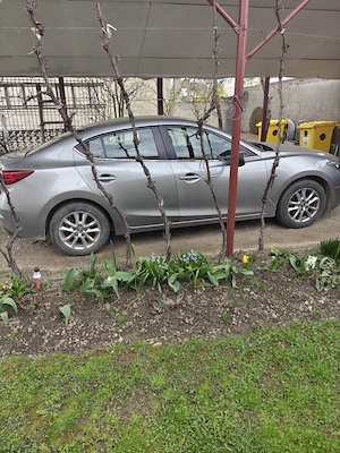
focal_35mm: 23
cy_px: 226
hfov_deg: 58.9
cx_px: 170
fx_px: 301
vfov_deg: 73.9
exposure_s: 1/500
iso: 200
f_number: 1.6
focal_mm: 6.06
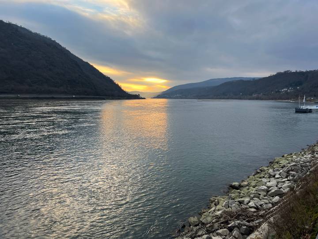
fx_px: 239
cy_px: 120
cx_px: 159
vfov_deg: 53.1
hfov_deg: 67.3
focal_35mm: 26
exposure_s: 1/687
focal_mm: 5.7
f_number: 1.5
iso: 50
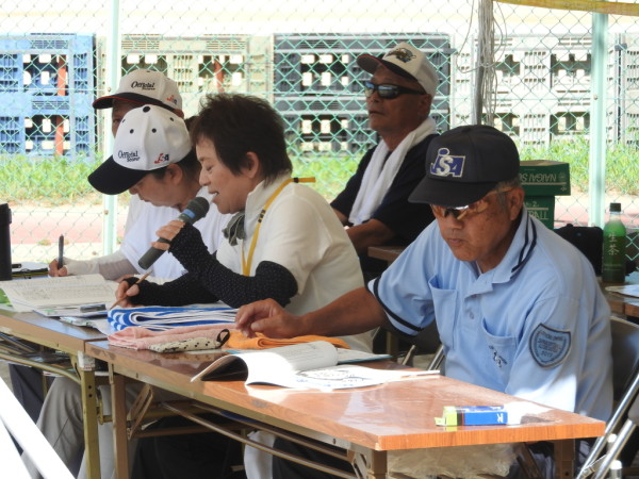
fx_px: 4061
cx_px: 320
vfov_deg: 6.8
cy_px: 240
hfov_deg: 9.0
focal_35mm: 220
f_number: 5.3
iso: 100
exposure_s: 1/200
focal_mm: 39.4
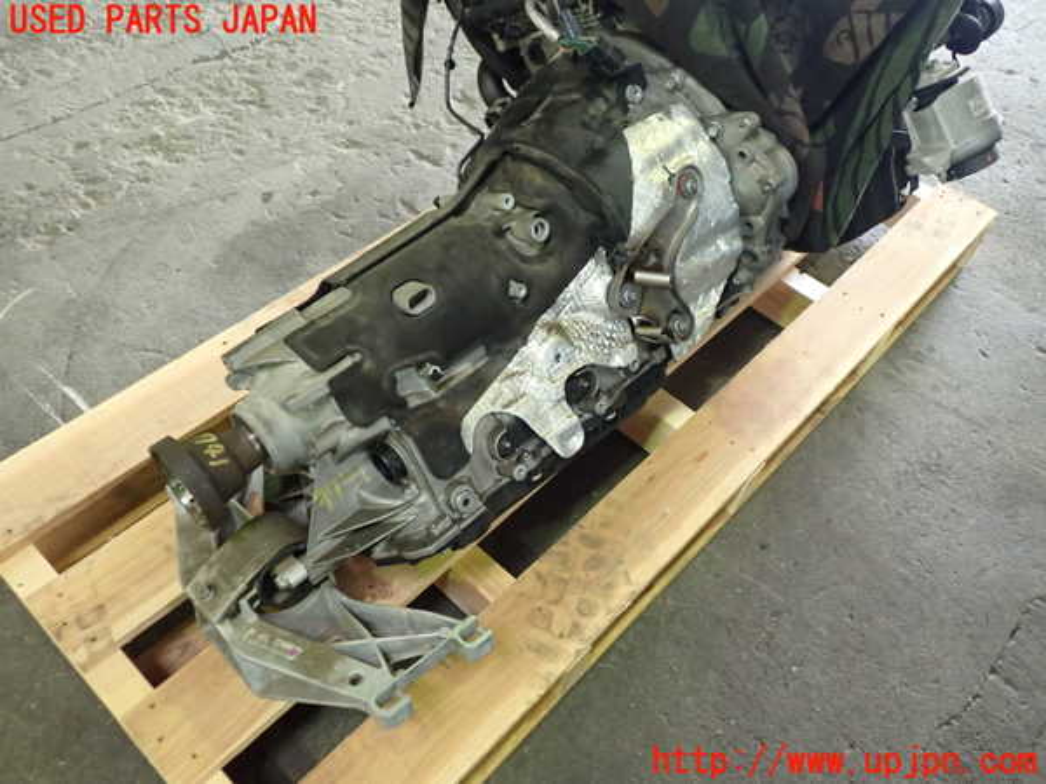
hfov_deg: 60.0
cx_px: 523
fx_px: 907
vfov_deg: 46.8
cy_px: 392
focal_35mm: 30
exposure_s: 1/30
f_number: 2.3
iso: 500
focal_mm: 5.4
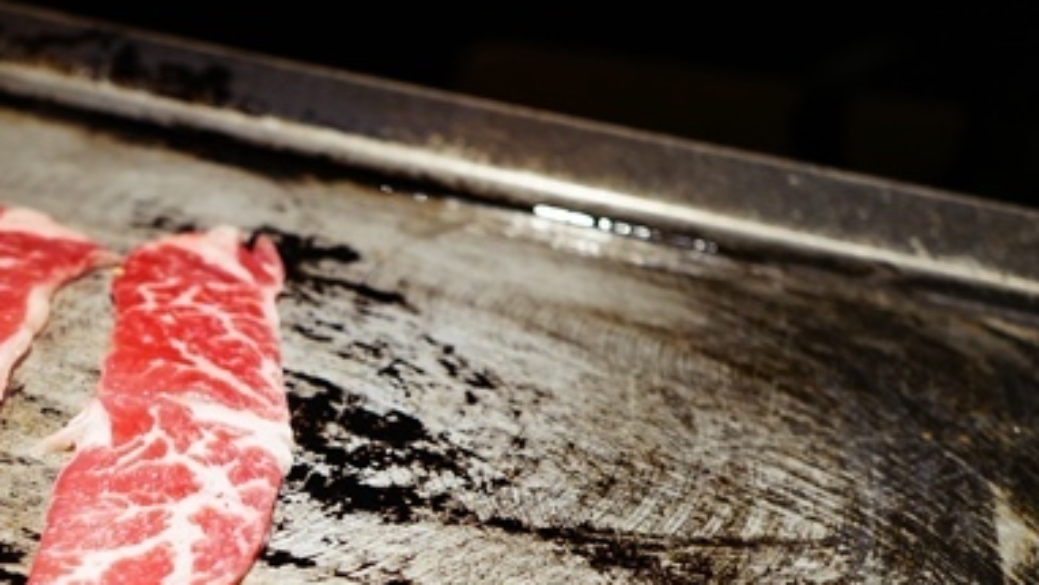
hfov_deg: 29.6
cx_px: 92
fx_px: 1874
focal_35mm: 68
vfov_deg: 17.7
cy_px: 388
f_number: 4
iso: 800
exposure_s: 1/60
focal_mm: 31
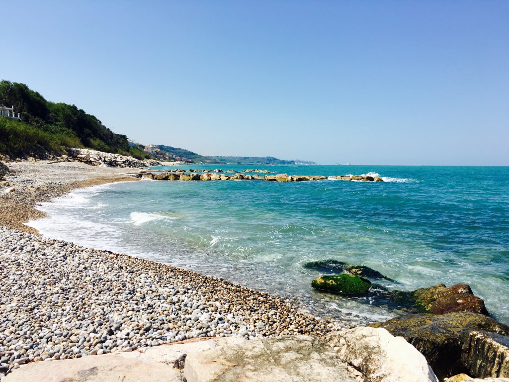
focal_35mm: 29
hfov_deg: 61.7
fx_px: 426
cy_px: 191
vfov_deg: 48.2
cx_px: 254
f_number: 2.2
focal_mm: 4.15
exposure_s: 1/2024
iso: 25
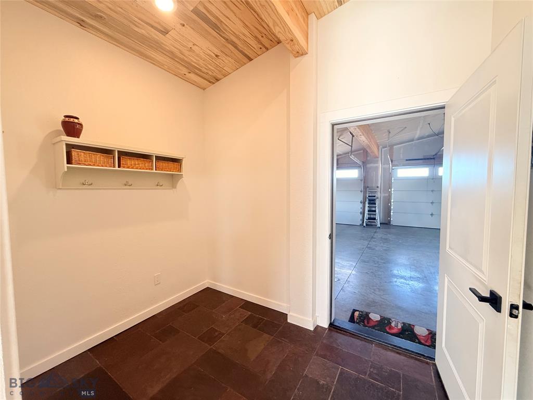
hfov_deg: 102.1
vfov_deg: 85.7
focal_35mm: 14
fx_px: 216
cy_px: 200
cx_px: 266
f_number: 2.2
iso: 160
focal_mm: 2.22
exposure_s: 1/120
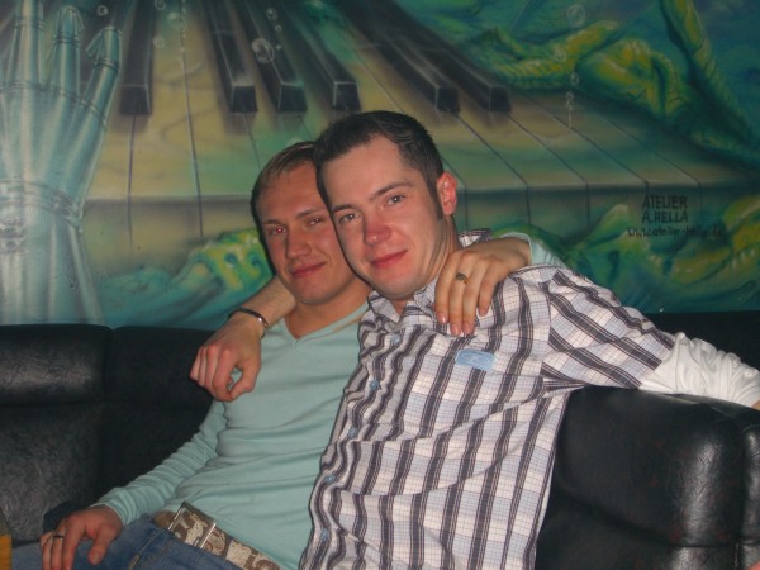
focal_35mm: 68
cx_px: 380
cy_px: 285
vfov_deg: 21.6
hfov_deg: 28.6
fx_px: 1493
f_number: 4
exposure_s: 1/60
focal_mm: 14.2
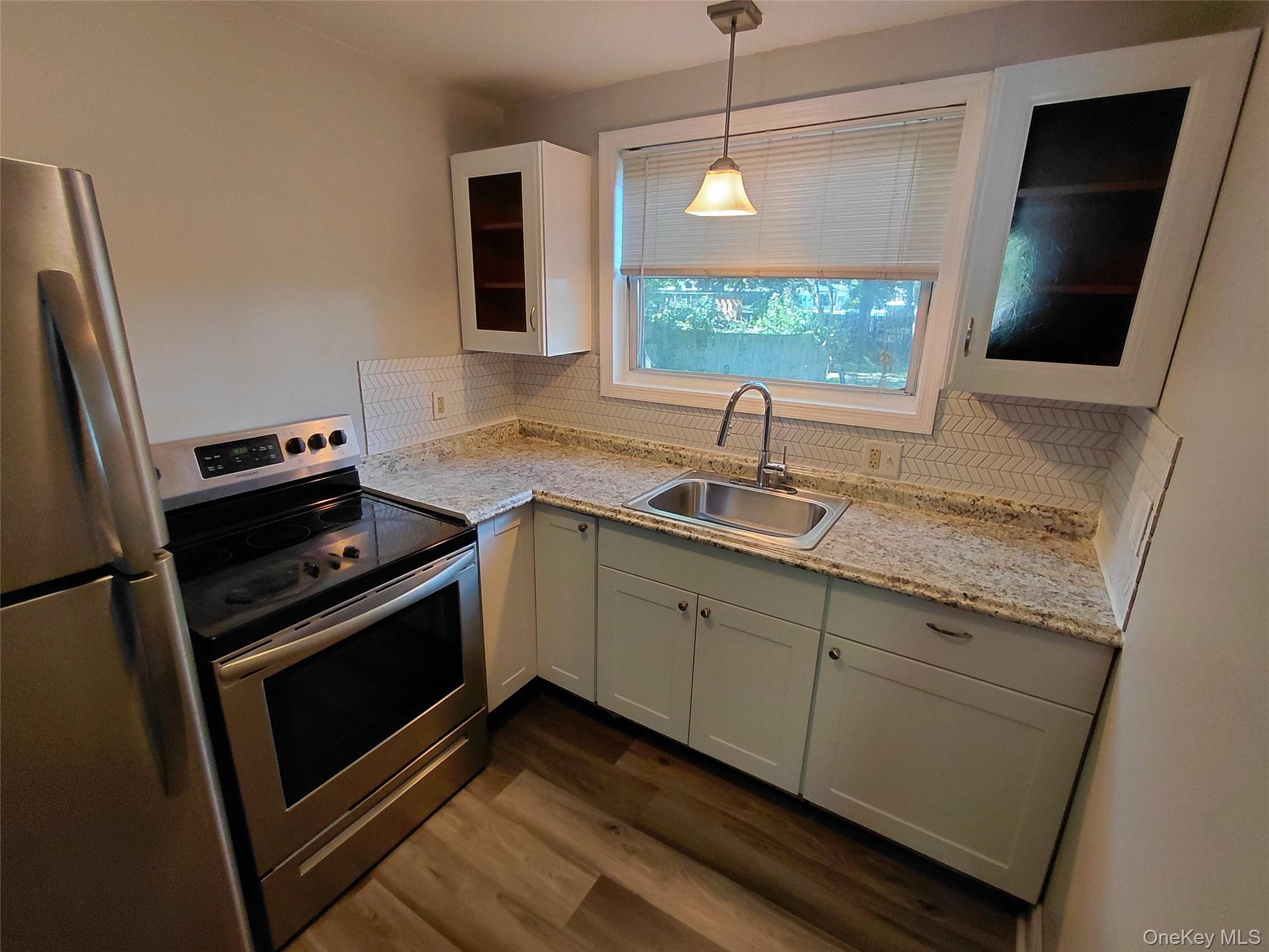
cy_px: 476
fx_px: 587
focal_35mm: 16
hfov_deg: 94.5
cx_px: 634
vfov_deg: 78.1
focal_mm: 1.64
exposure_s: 1/60
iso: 200
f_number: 2.2
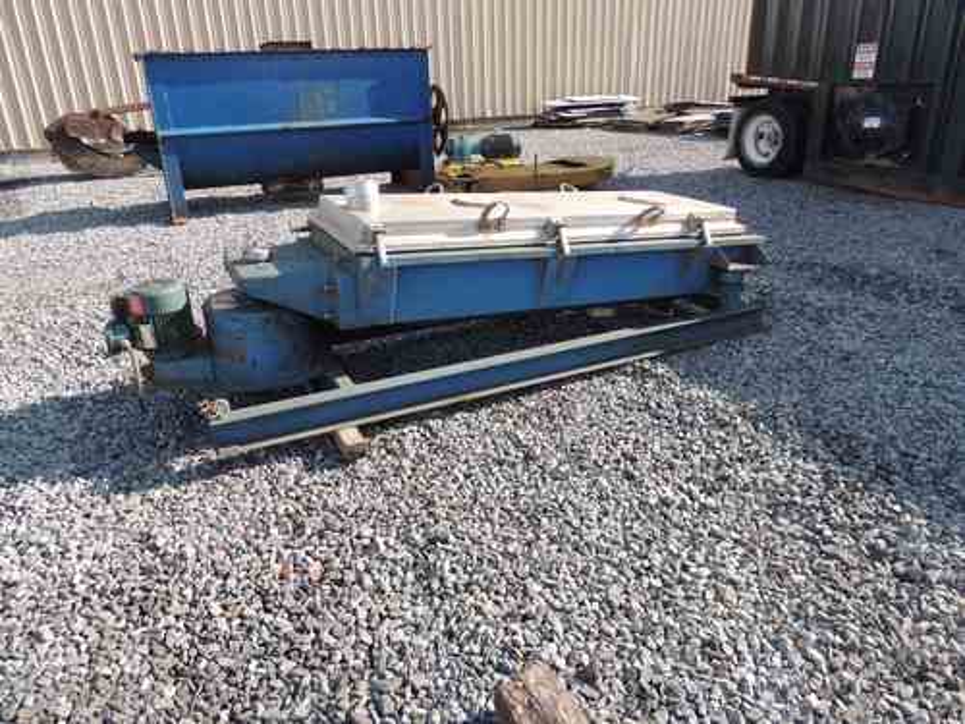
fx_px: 669
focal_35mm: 24
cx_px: 482
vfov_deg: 56.8
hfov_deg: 71.6
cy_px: 362
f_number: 3
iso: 100
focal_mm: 4.3
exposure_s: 1/500
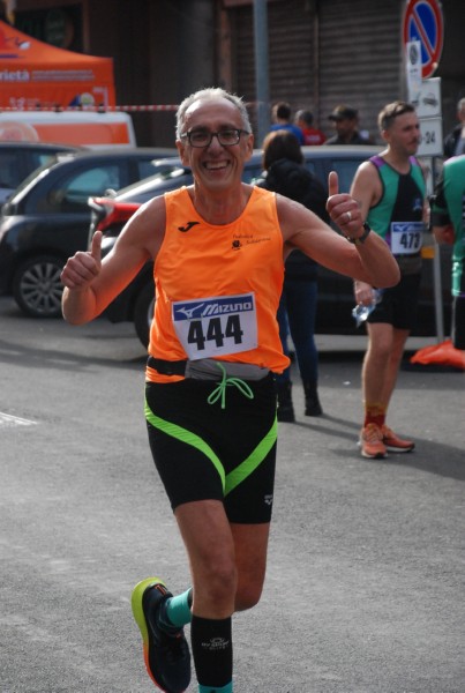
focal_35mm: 150
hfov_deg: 9.2
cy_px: 346
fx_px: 2891
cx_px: 232
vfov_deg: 13.7
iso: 1000
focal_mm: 100
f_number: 5.6
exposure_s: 1/1000
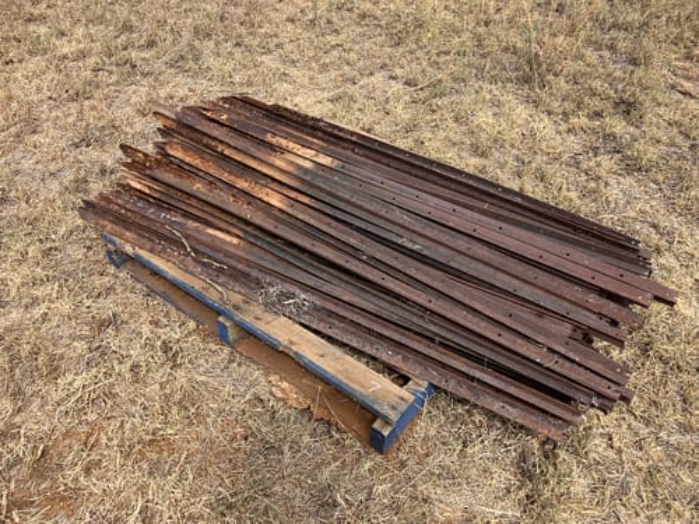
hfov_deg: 63.4
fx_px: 565
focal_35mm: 28
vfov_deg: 49.7
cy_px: 262
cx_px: 350
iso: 32
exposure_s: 1/771
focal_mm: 3.99
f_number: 1.8
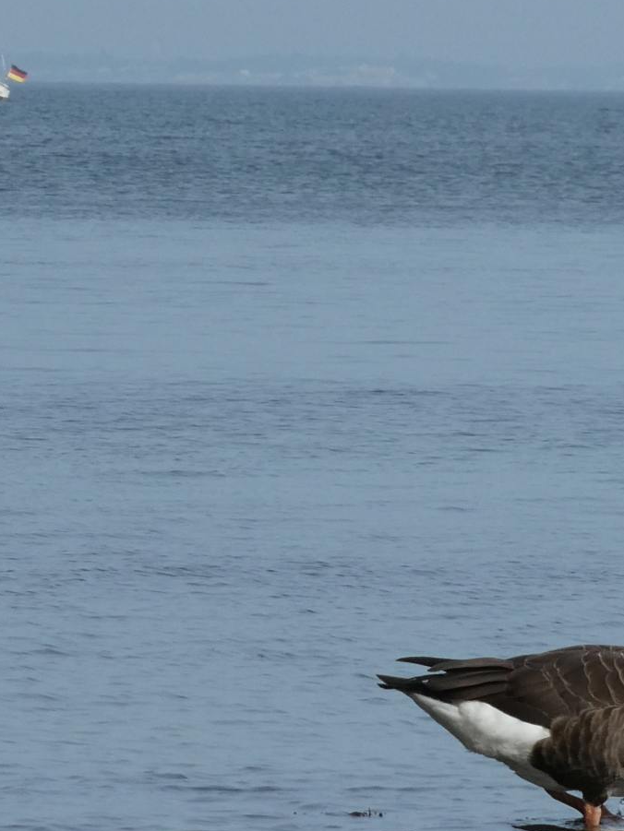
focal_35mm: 1060
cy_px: 76
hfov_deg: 1.4
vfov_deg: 1.9
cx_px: 512
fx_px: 25471
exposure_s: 1/400
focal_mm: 66.8
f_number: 6
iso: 80
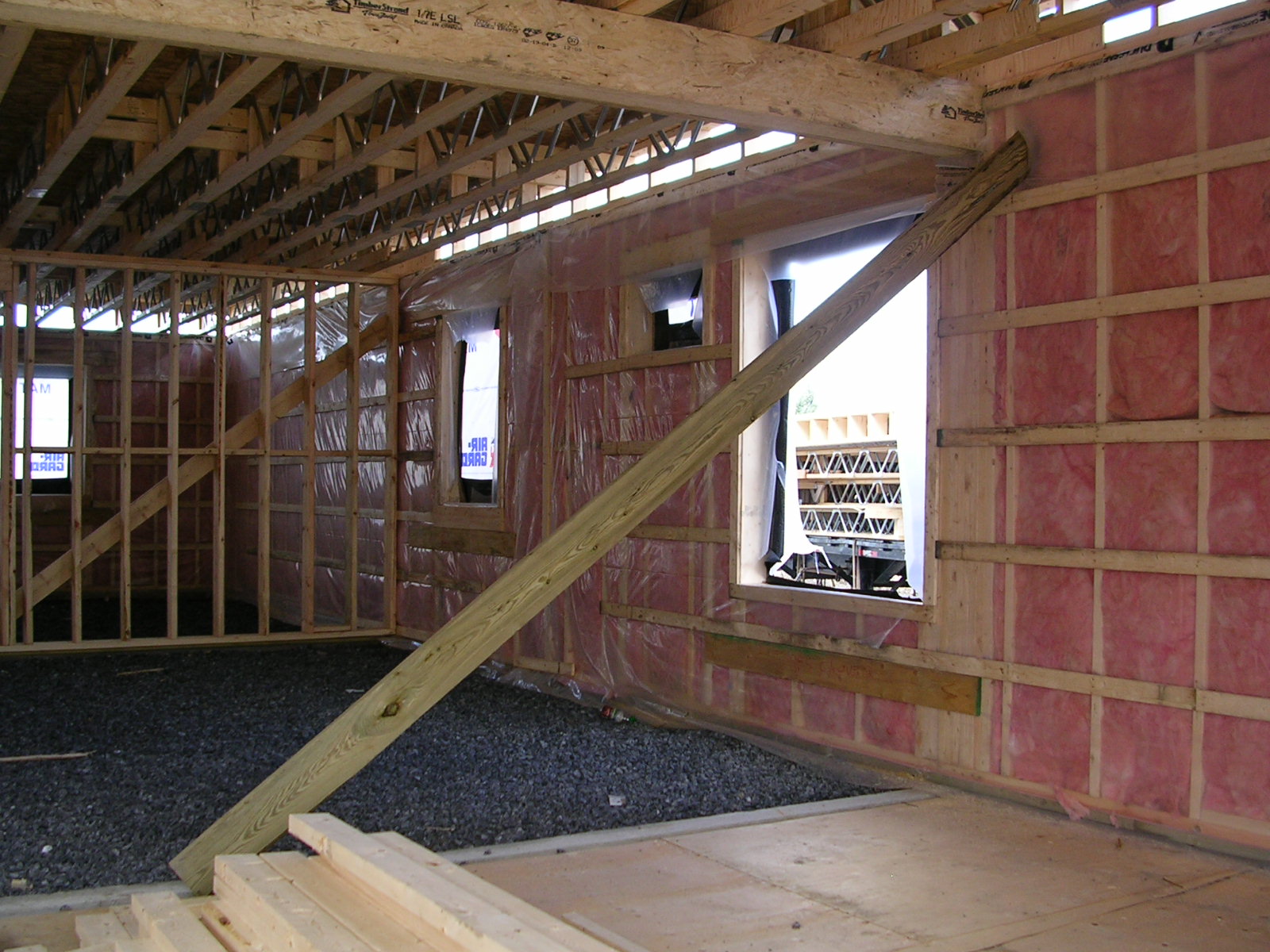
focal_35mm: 38
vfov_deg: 37.7
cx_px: 635
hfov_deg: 49.0
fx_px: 1394
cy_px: 476
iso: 50
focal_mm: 5.8
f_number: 2.8
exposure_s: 1/68.7
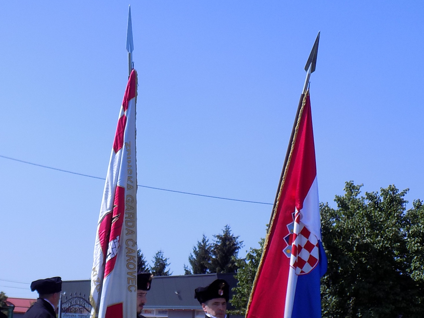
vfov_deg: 22.7
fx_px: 784
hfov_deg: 29.7
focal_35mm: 64
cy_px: 247
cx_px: 94
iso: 80
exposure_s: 1/800
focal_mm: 7.3
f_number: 3.6
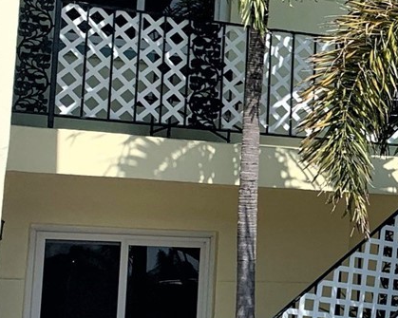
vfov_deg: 15.9
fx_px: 1142
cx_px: 648
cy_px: 182
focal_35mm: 97
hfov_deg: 17.2
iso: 25
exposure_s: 1/3650
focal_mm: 4.25
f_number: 1.8
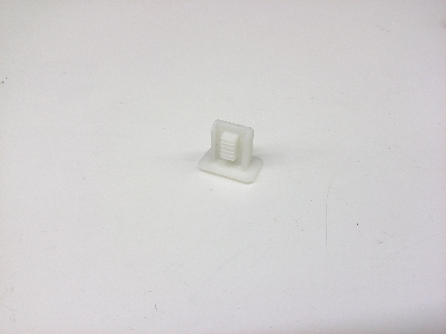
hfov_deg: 56.8
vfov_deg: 44.2
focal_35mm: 32
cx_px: 223
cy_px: 167
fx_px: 412
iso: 160
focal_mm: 3.4
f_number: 2.4
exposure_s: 1/24
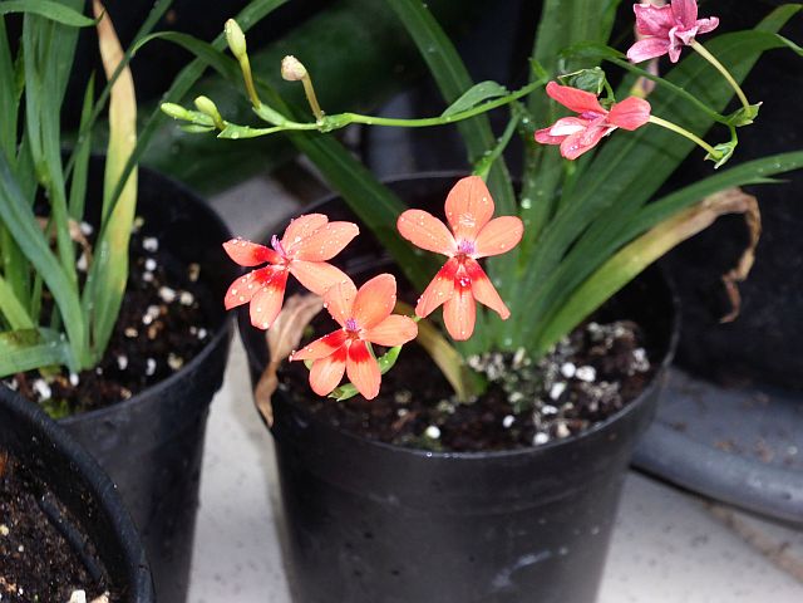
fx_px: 7261
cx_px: 402
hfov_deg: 6.3
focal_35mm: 313
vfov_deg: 4.7
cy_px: 302
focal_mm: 50.5
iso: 400
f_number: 5.7
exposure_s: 1/80
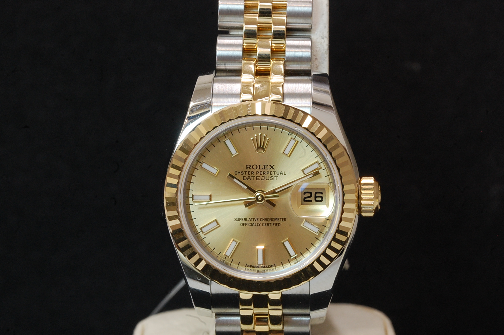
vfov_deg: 10.1
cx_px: 252
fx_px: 1888
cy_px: 168
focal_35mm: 135
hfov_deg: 15.2
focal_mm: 90
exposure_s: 1/6
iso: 800
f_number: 22
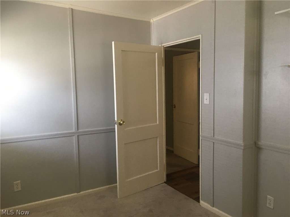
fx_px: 243
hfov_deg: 61.7
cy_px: 108
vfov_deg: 48.2
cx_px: 145
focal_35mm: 29
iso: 80
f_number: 2.2
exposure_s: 1/15
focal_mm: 4.15
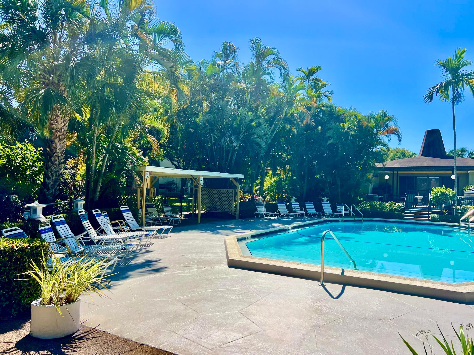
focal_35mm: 26
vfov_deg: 53.1
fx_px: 356
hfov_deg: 67.3
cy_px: 178
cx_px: 237
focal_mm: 5.7
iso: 50
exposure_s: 1/5076
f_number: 1.5
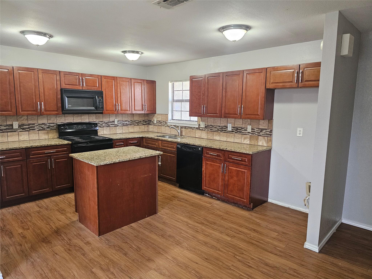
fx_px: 247
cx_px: 186
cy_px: 140
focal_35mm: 23
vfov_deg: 58.9
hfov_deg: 73.9
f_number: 1.7
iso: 500
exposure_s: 1/120
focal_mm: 6.3
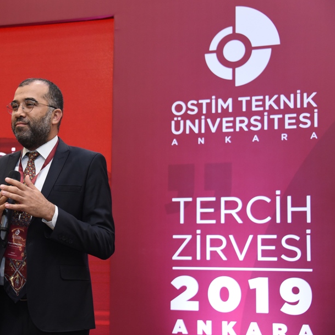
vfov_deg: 17.7
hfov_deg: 17.5
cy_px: 172
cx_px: 50
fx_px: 1073
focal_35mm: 98
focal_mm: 65
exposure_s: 1/125
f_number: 4.8
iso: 2000
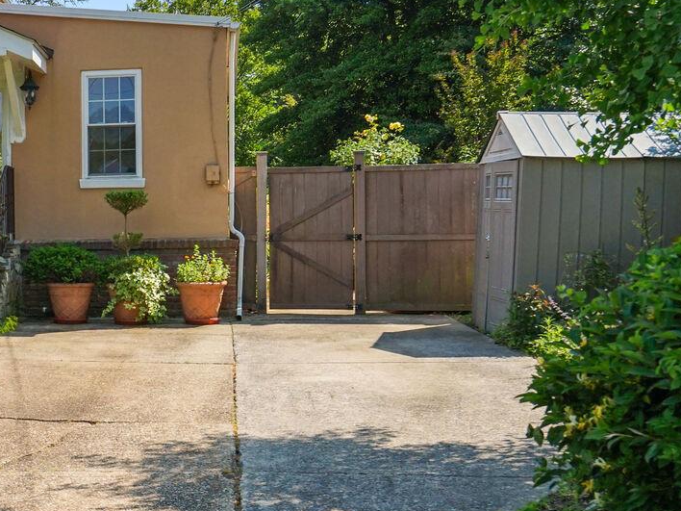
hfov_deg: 28.7
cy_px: 270
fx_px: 1200
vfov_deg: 24.0
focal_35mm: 61
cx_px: -68
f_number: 8
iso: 500
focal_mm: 26
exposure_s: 1/1000
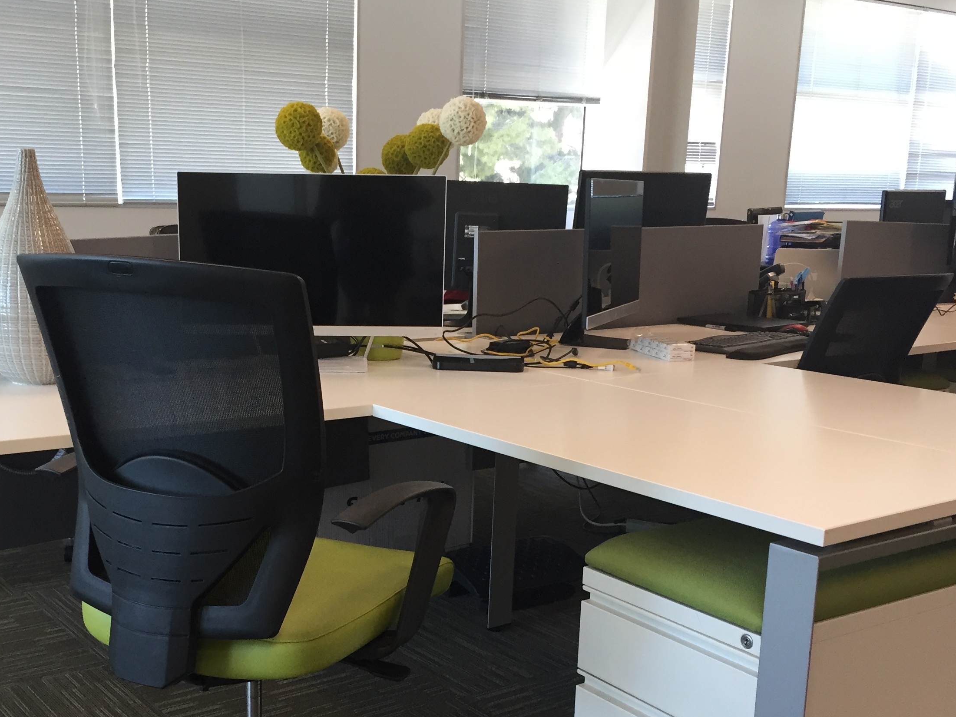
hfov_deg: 43.6
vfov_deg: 33.3
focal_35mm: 43
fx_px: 1188
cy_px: 486
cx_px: 385
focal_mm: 4.15
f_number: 2.2
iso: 40
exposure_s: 1/30
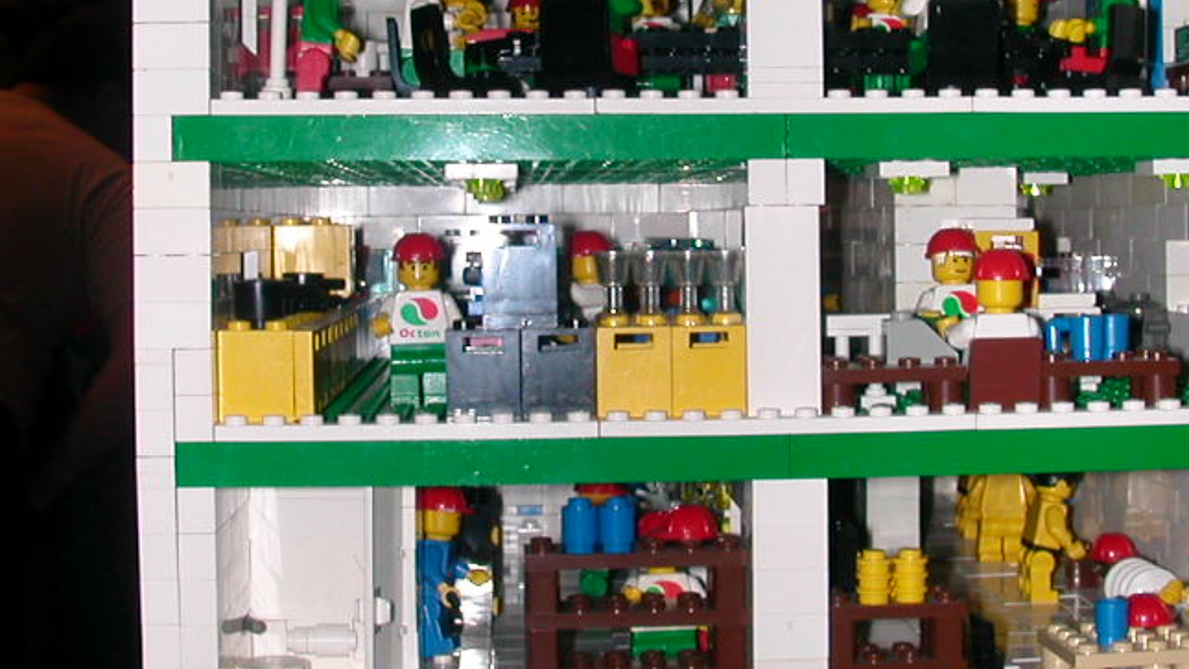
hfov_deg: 32.8
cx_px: 651
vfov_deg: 18.8
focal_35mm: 64
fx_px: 2018
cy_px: 240
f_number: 4.5
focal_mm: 5.6
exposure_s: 1/59.9
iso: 100
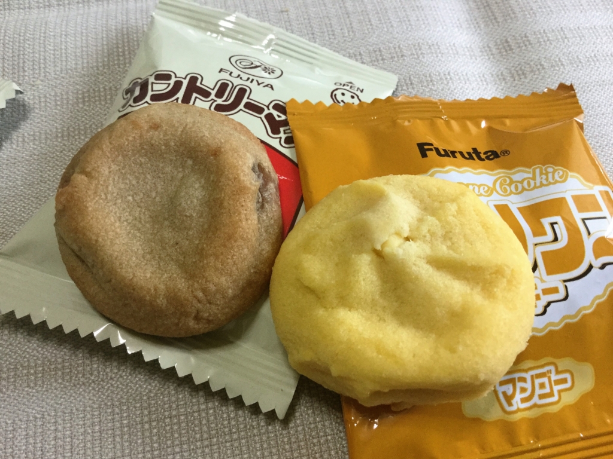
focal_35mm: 31
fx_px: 549
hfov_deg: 58.4
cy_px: 230
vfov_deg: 45.4
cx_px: 306
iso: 100
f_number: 2.4
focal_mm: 3.3
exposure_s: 1/30
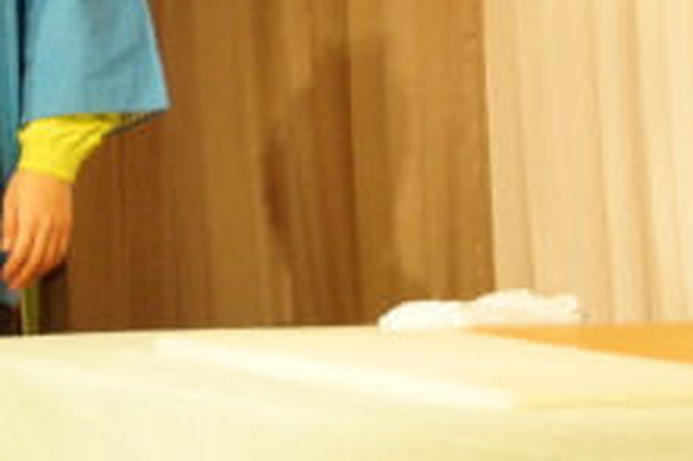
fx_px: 5874
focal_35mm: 305
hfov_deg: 6.7
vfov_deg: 4.5
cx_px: -88
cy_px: -89
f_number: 5.6
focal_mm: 75
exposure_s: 1/125
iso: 2500
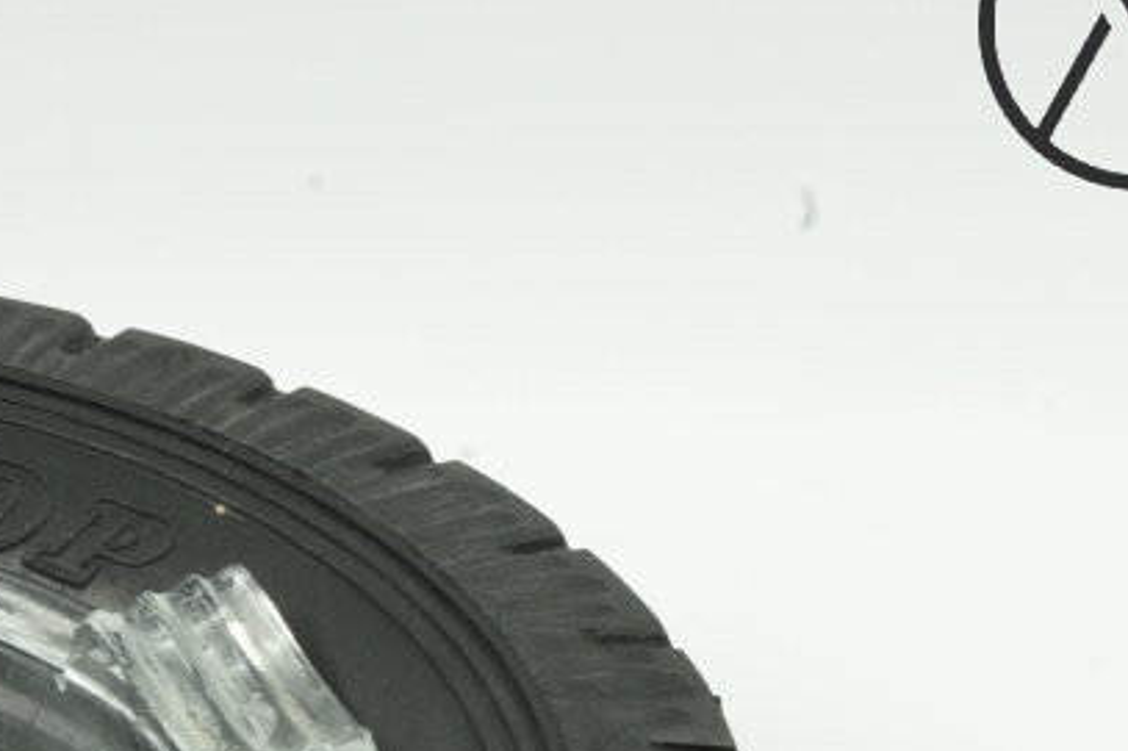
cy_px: 885
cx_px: -308
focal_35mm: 283
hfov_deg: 7.2
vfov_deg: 4.8
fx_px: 8863
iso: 2500
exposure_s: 1/40
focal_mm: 90
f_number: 16
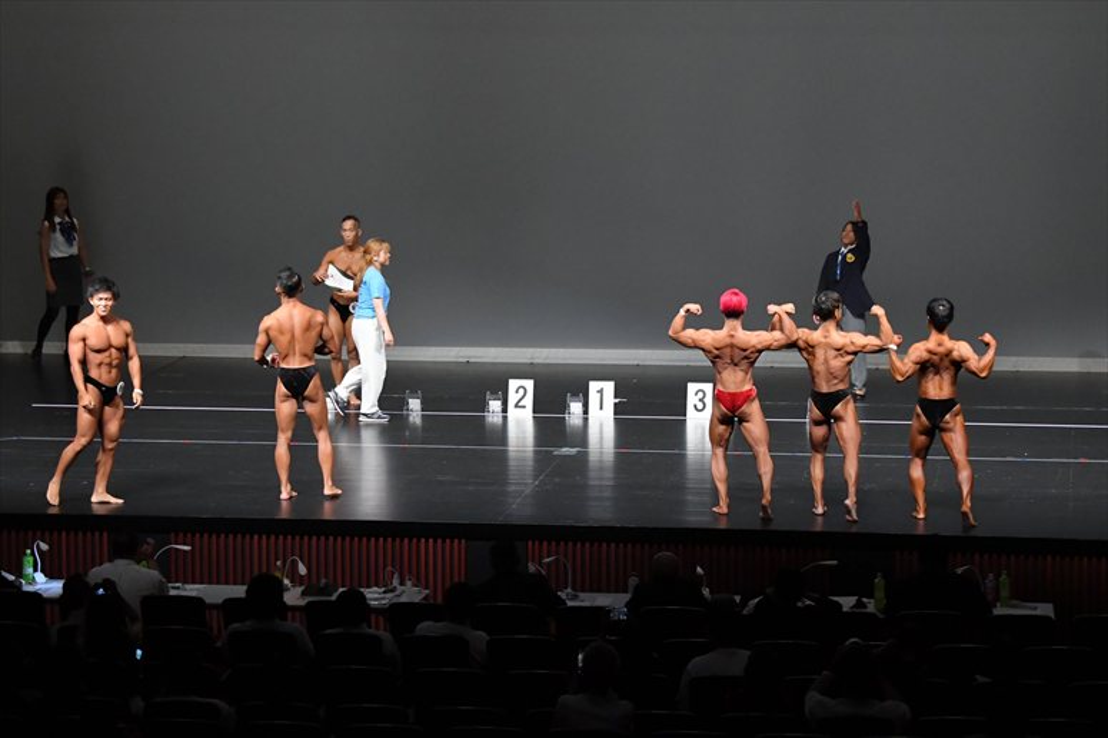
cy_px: 369
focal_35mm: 117
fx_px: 3599
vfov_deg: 11.7
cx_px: 554
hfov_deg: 17.5
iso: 5000
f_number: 5.6
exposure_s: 1/400
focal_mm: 78
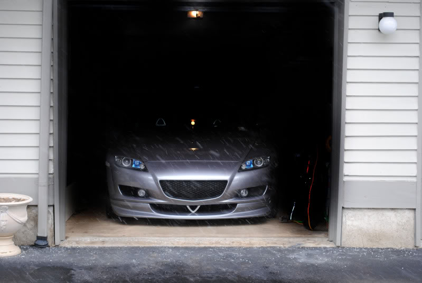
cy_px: 142
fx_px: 845
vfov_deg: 19.0
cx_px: 211
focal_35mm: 72
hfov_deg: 28.0
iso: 200
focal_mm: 48
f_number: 5.3
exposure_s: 1/100
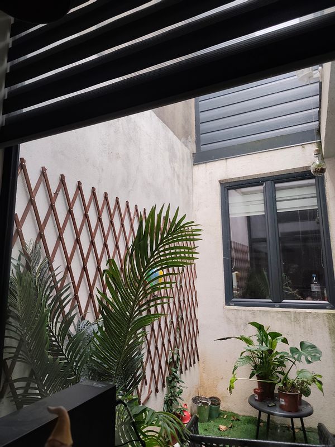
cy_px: 224
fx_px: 297
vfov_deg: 73.9
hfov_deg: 58.9
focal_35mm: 23
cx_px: 168
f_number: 1.65
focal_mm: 6.19
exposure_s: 1/50
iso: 160
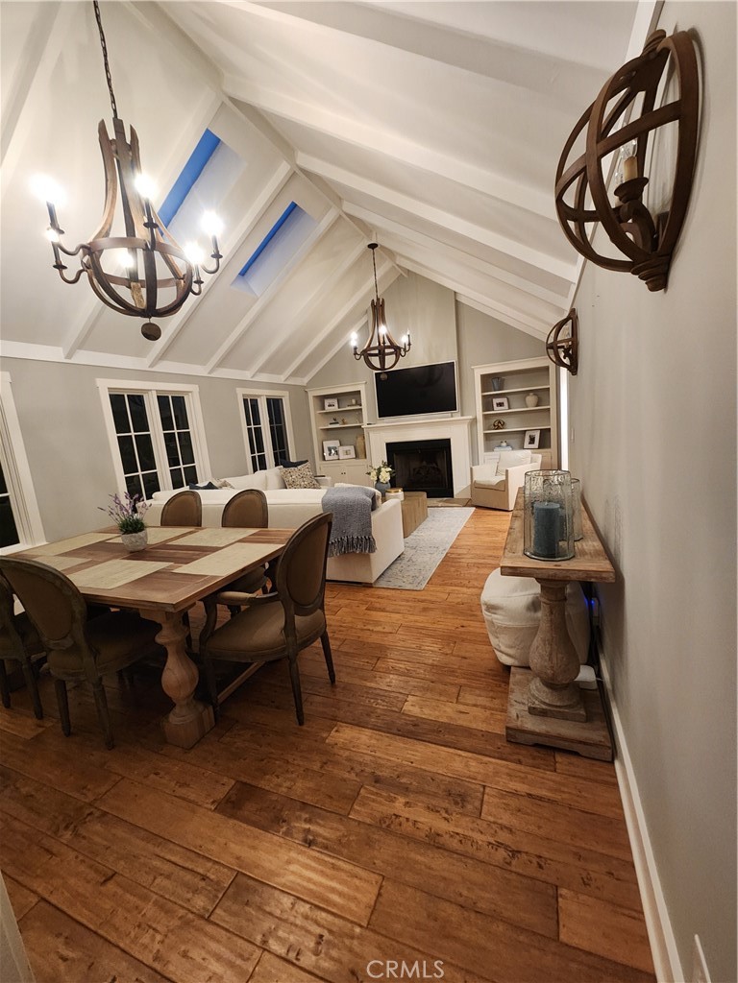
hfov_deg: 89.9
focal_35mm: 13
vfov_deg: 106.2
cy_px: 492
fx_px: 370
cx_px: 369
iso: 500
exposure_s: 1/30
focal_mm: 2.2
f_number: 2.2
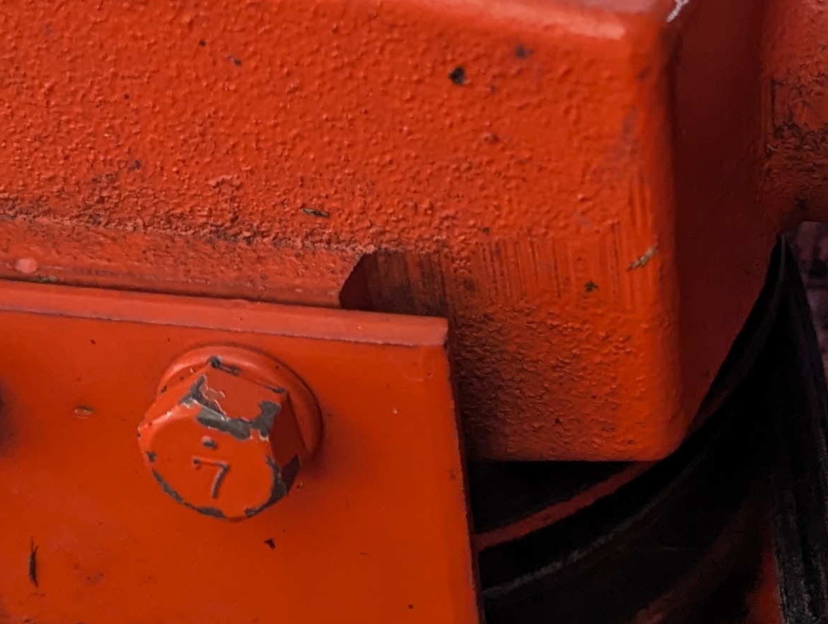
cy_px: 211
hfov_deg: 22.7
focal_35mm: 84
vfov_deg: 17.6
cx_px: 748
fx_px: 2012
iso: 41
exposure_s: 1/2571
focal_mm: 6.81
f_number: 1.85
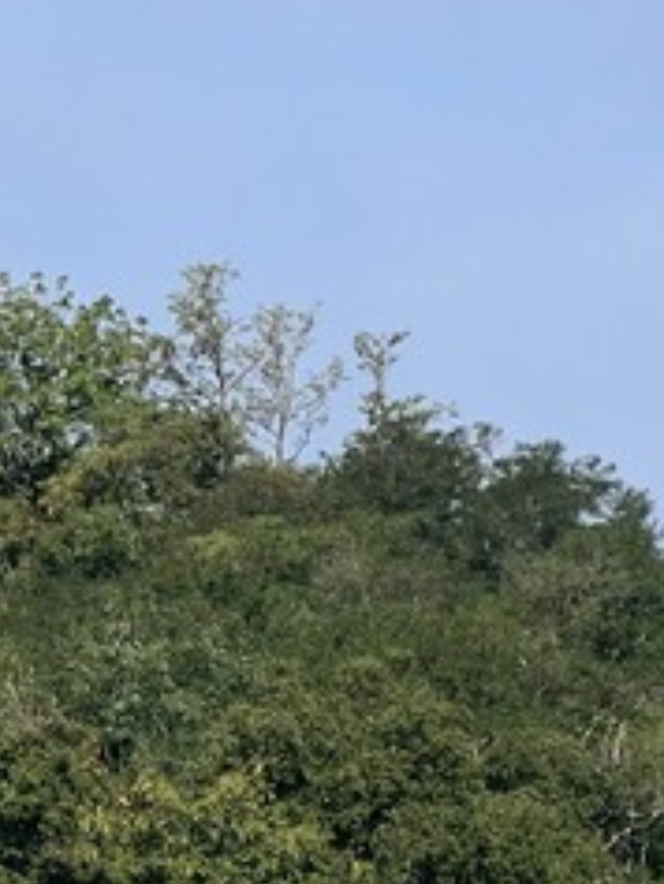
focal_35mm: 1297
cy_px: 1182
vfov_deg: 1.5
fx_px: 33142
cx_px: -1750
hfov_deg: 1.1
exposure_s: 1/400
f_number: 8
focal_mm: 200
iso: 200
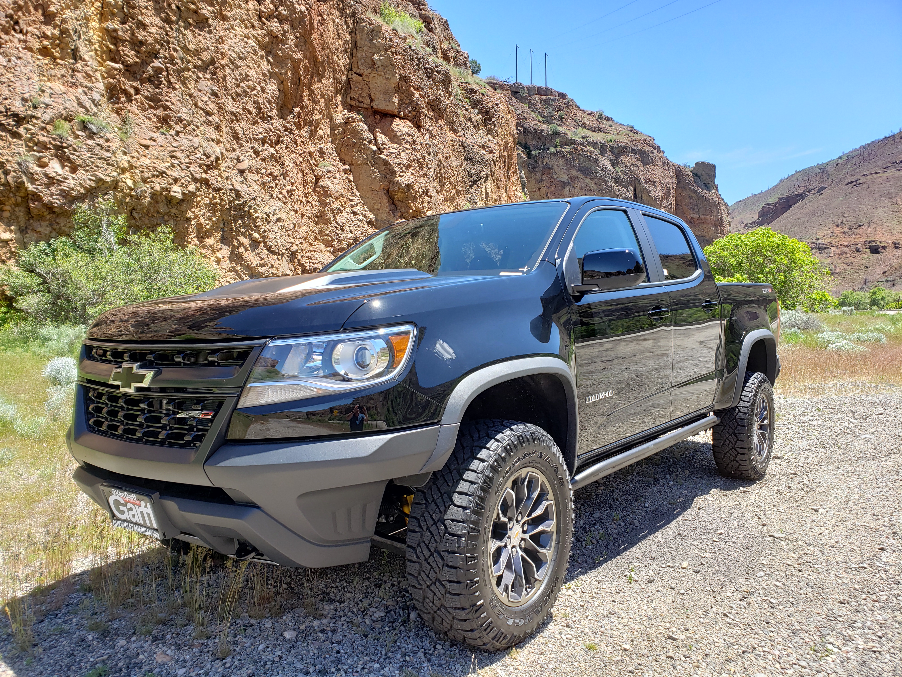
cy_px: 338
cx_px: 451
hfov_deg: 67.3
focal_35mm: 26
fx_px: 677
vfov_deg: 53.1
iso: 50
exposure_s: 1/395
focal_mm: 4.3
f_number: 2.4
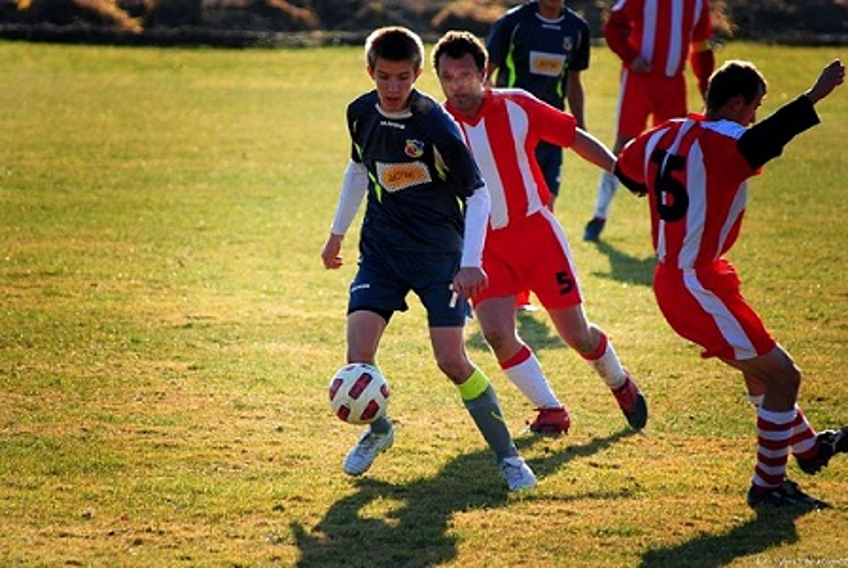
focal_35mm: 330
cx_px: 424
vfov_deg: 4.2
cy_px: 284
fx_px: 7783
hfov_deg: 6.2
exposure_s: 1/640
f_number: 5
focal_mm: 220
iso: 200
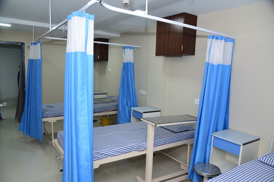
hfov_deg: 67.4
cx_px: 137
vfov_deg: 47.9
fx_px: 205
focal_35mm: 27
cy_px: 91
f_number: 5.6
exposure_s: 1/160
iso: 800
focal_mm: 27
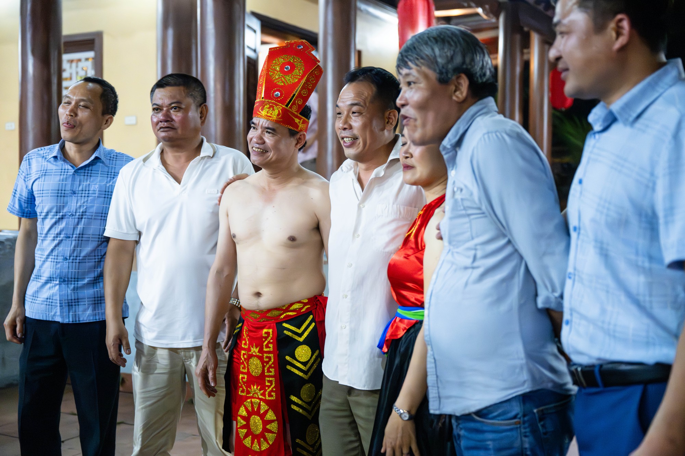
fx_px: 856
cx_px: 342
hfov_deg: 43.6
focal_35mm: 45
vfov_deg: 29.9
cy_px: 228
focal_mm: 45
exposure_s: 1/200
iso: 12800
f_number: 2.8
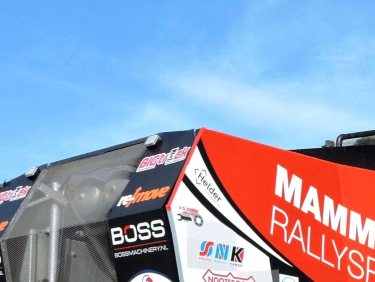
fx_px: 867
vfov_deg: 17.4
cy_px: 357
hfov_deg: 23.2
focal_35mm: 80
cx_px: 388
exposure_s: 1/800
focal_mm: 5.4
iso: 100
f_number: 3.5
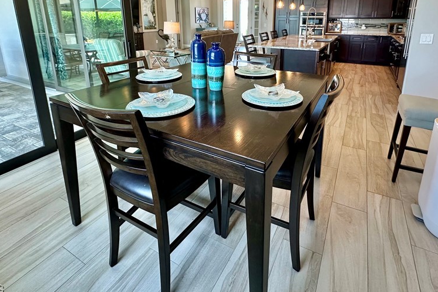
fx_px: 243
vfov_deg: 59.0
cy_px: 77
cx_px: 233
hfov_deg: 83.9
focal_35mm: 20
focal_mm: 2.22
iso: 200
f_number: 2.2
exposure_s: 1/60
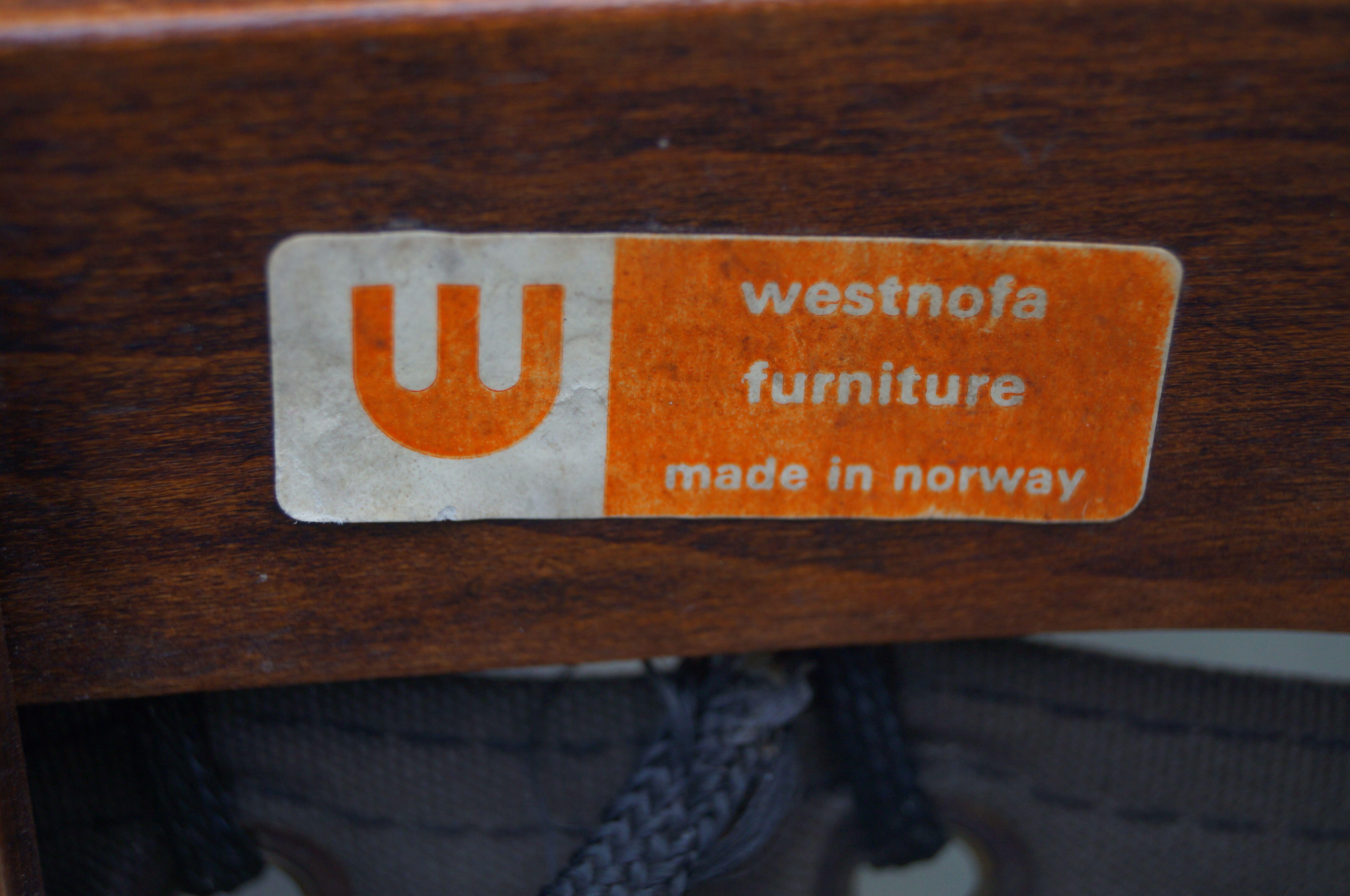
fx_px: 3072
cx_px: 675
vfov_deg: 16.6
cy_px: 448
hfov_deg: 24.8
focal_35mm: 82
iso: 400
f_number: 5.6
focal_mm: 55
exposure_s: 1/100
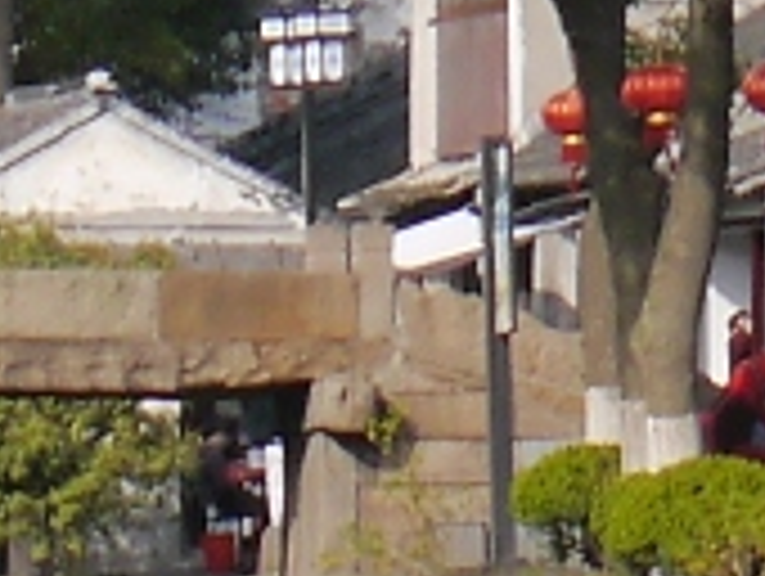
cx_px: -25
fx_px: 10114
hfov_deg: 4.3
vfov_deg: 3.2
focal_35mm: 457
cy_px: 1530
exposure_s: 1/200
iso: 160
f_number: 5.6
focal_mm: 19
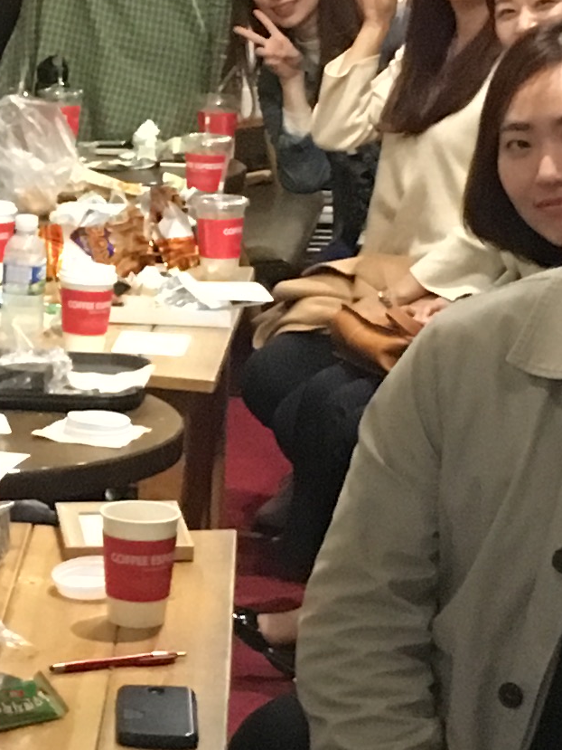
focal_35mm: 141
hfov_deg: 10.4
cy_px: 330
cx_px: -113
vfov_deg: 14.0
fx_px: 3051
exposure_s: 1/15
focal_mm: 4.15
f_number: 2.2
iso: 320
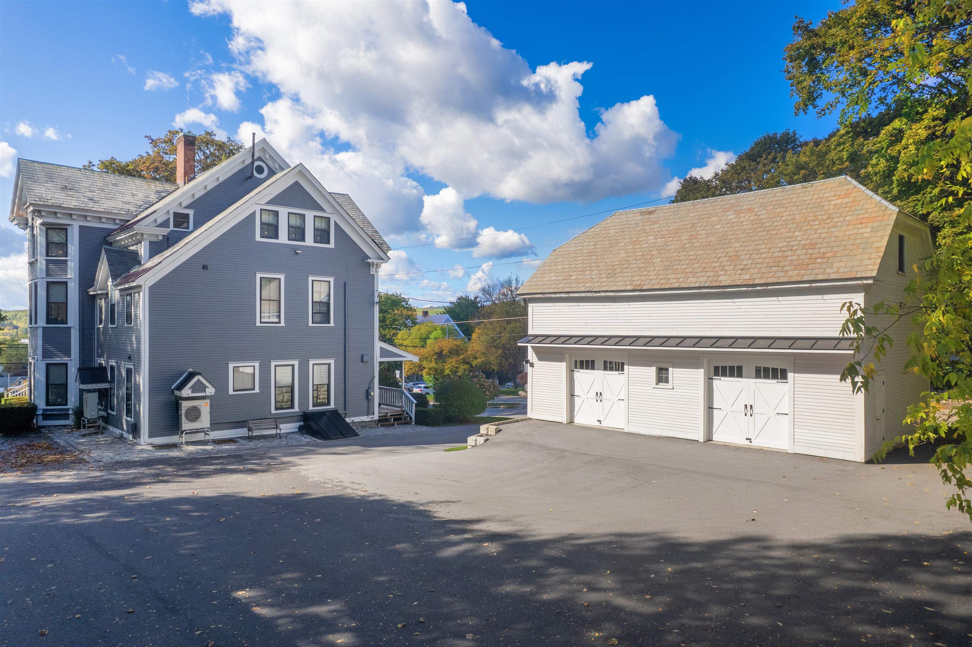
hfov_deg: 78.6
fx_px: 594
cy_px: 324
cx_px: 486
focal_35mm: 22
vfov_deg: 57.2
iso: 100
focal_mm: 8.38
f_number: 2.8
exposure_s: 1/180
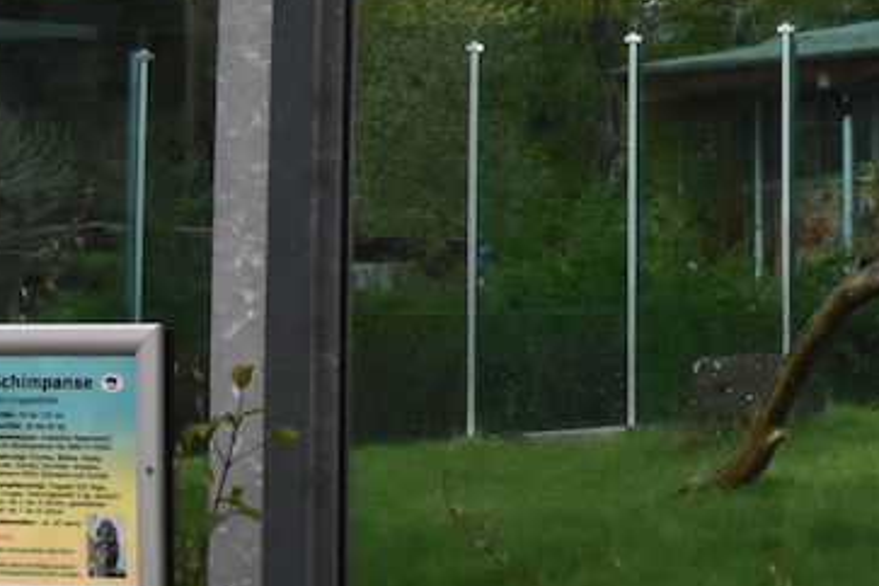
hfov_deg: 16.2
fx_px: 2612
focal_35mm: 107
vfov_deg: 12.4
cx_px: 1574
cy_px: -160
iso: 1600
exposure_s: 1/2500
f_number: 7.1
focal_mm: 16
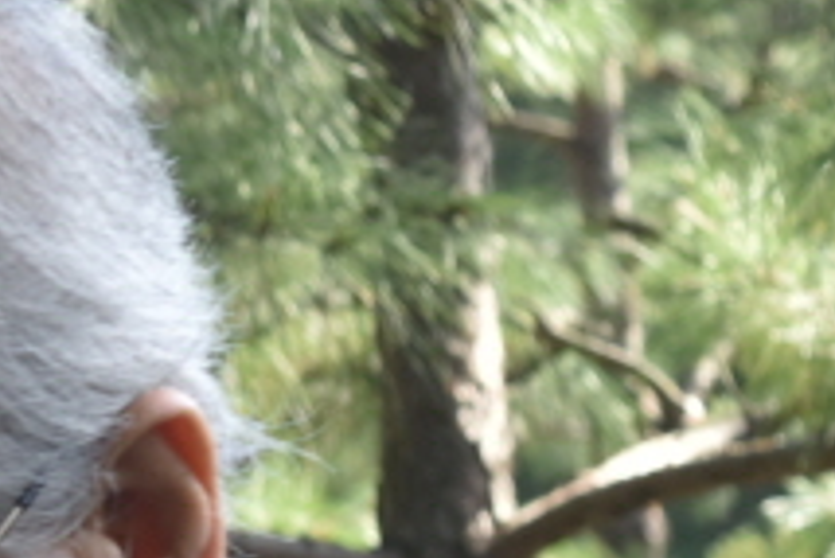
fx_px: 8967
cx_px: -679
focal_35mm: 386
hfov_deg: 5.3
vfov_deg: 3.6
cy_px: 558
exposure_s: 1/200
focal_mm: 55
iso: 400
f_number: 7.1
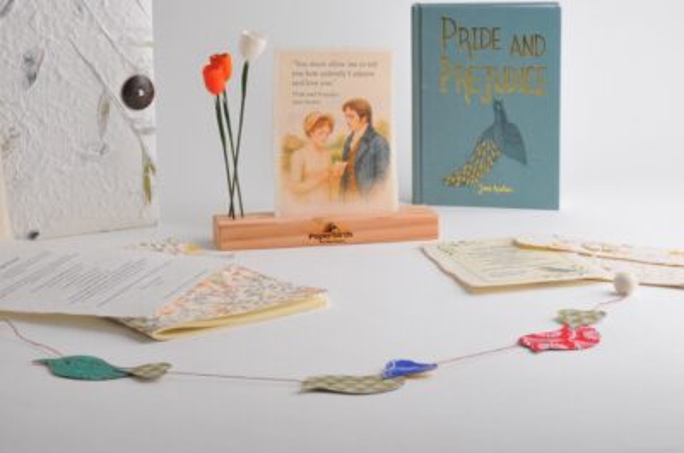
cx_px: 294
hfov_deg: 28.1
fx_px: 1365
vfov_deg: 18.8
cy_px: 135
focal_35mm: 72
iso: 250
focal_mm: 32
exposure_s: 1/200
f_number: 13
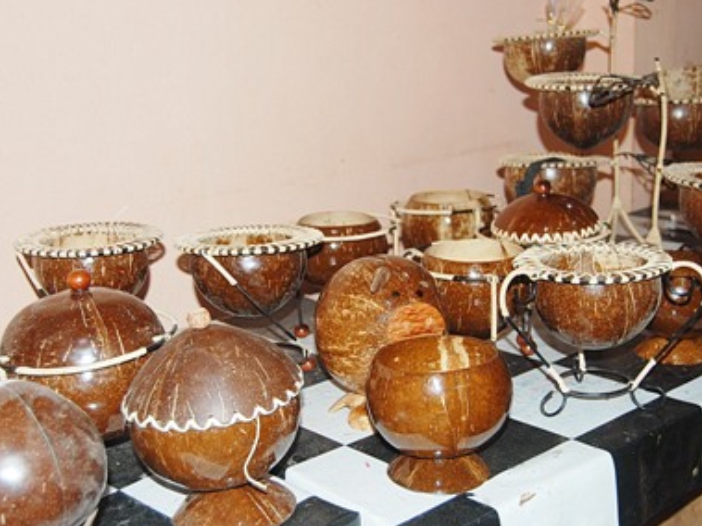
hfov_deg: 39.7
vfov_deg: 30.2
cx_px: 344
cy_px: 274
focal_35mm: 48
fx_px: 973
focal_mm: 28
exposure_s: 1/60
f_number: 4.2
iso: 400
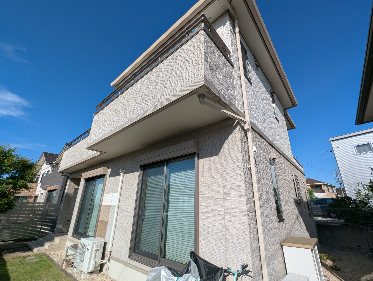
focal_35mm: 14
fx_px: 151
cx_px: 192
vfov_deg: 85.8
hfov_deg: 102.0
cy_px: 146
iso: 46
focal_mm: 1.95
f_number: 2.2
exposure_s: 1/1969
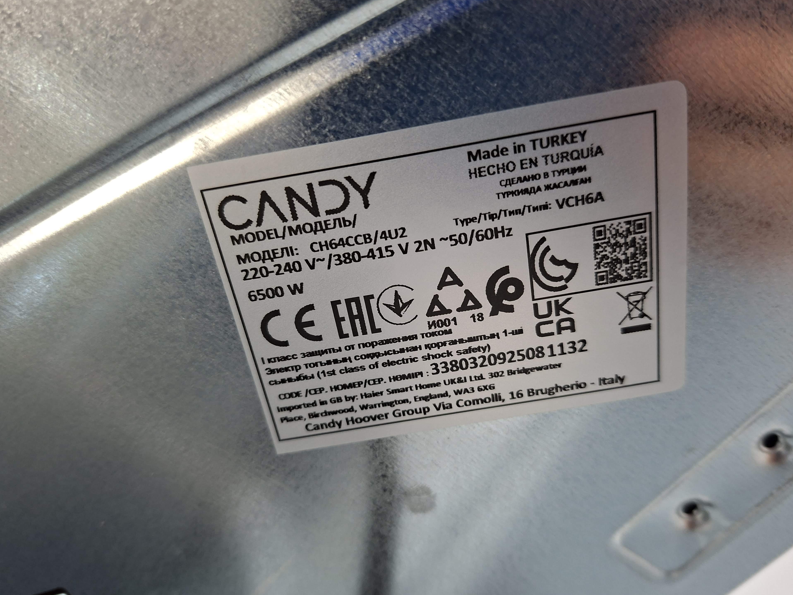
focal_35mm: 24
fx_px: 550
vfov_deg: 56.8
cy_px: 298
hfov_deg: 71.6
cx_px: 404
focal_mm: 5.54
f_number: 1.8
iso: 400
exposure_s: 1/33
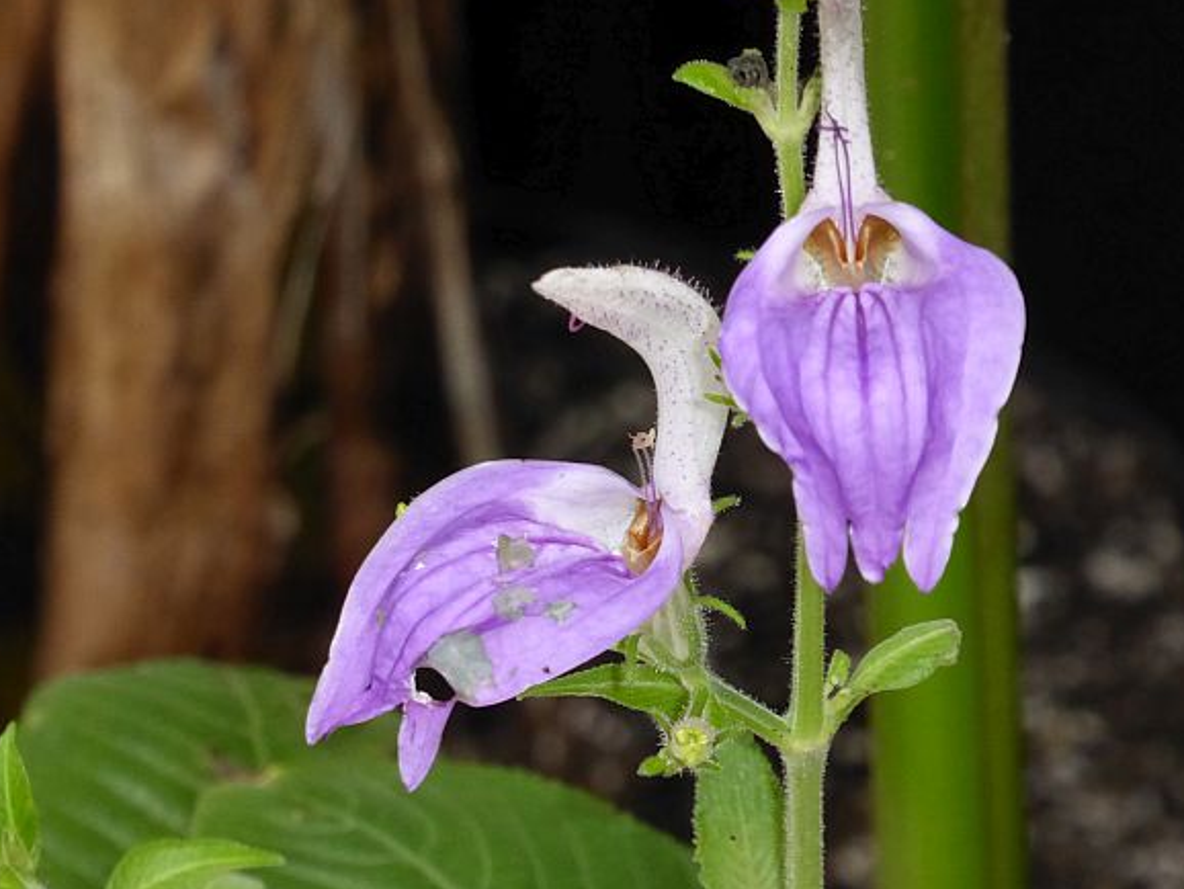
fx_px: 10676
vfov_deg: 4.8
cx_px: 623
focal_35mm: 312
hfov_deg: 6.3
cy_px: 438
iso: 800
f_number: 5.7
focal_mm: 50.5
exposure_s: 1/80
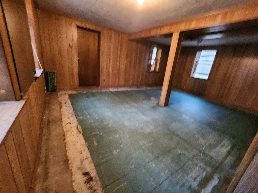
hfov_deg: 106.2
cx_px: 129
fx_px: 97
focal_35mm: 13
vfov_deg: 89.9
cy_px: 96
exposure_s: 1/24
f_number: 2.2
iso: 640
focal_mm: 2.2
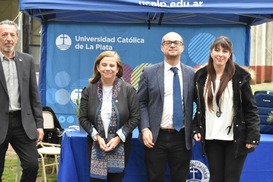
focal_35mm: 92
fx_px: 698
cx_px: 138
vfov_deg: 14.9
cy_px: 94
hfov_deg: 22.1
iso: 2000
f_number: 8
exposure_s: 1/250
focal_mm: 48
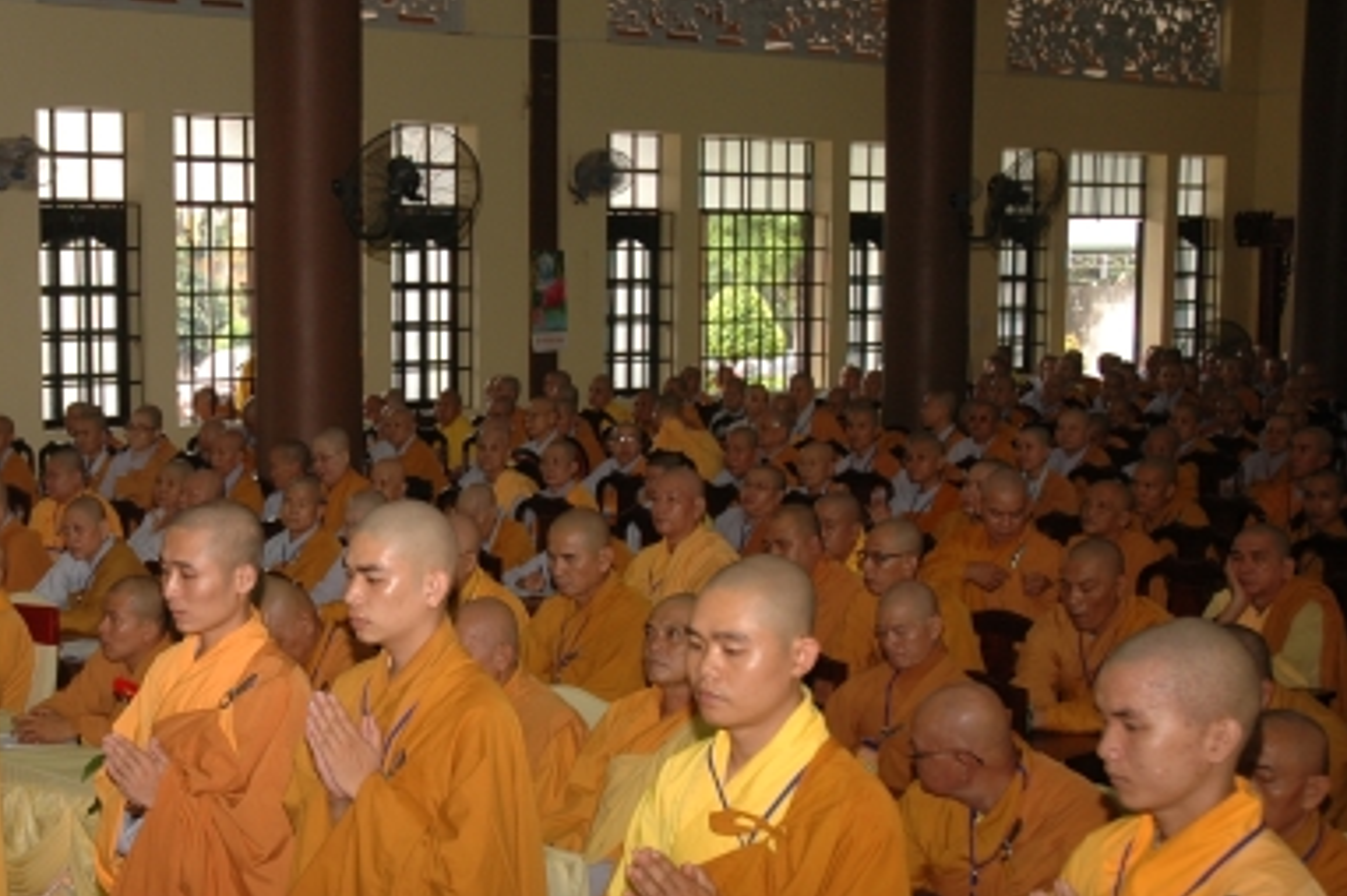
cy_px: 598
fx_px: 2349
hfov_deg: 31.3
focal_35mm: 63
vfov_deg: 21.5
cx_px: 307
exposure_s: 1/60
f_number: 4
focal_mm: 25
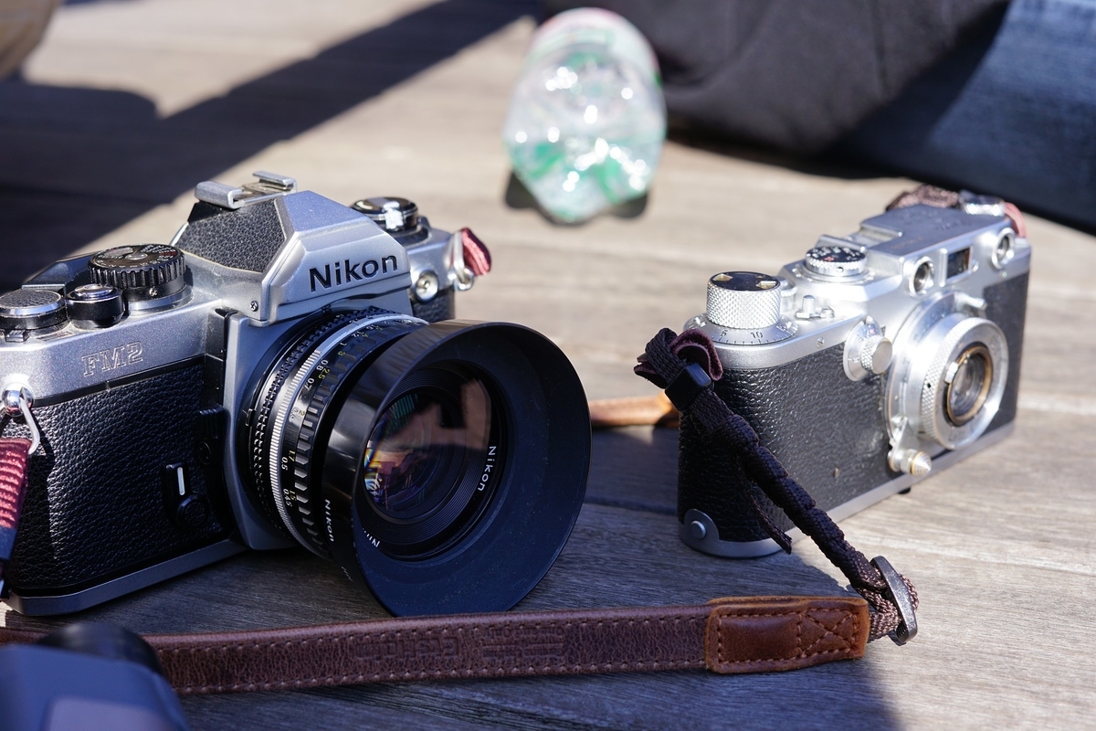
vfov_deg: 27.0
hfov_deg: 39.6
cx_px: 548
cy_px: 366
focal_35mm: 50
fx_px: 1522
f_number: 6.3
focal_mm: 50
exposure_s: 1/200
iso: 200
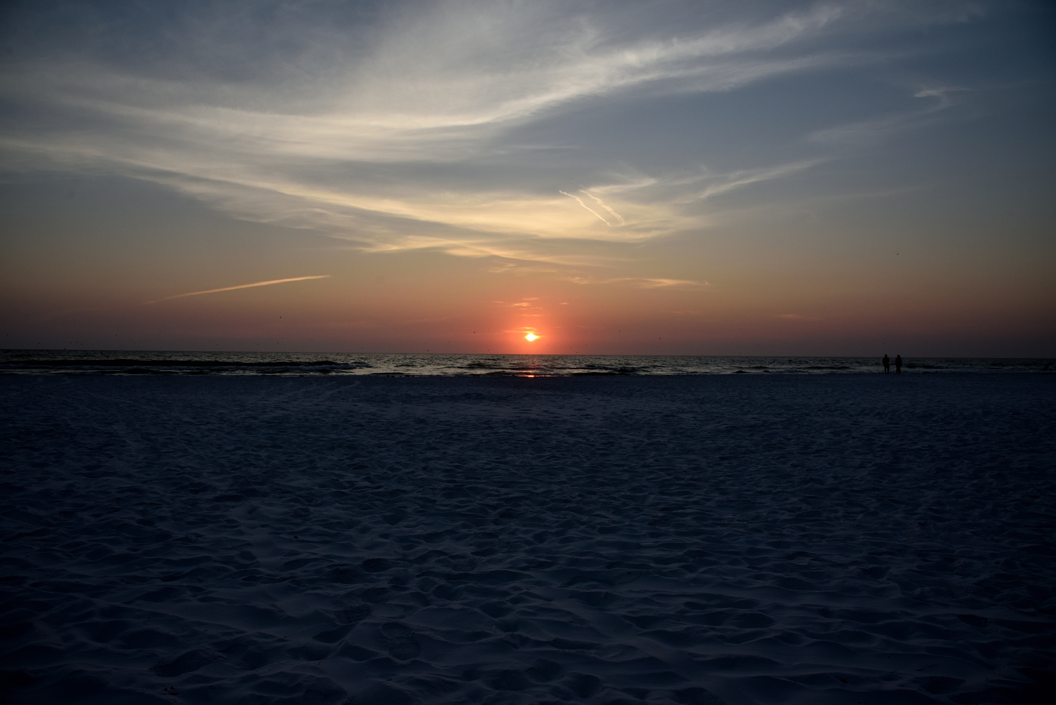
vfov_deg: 53.2
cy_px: 352
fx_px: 704
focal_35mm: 24
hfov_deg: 73.7
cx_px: 528
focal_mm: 24
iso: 1000
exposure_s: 1/1600
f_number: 8
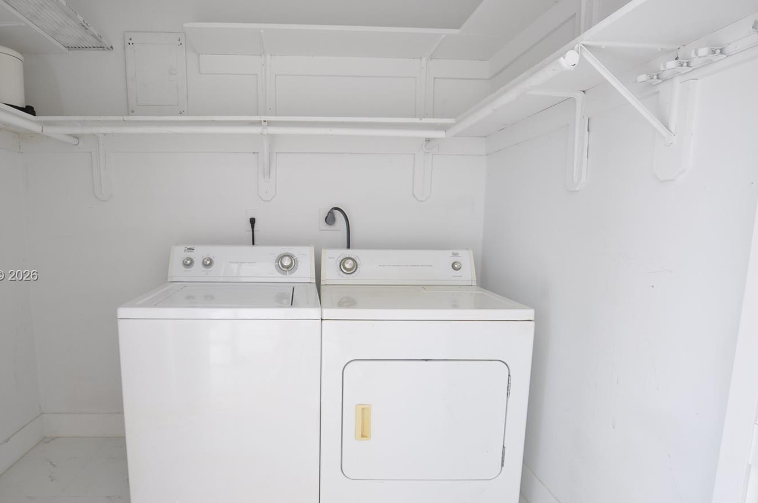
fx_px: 378
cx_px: 316
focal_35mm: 18
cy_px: 276
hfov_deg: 89.3
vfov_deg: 67.1
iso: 400
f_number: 8
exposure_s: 1/15
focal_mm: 10
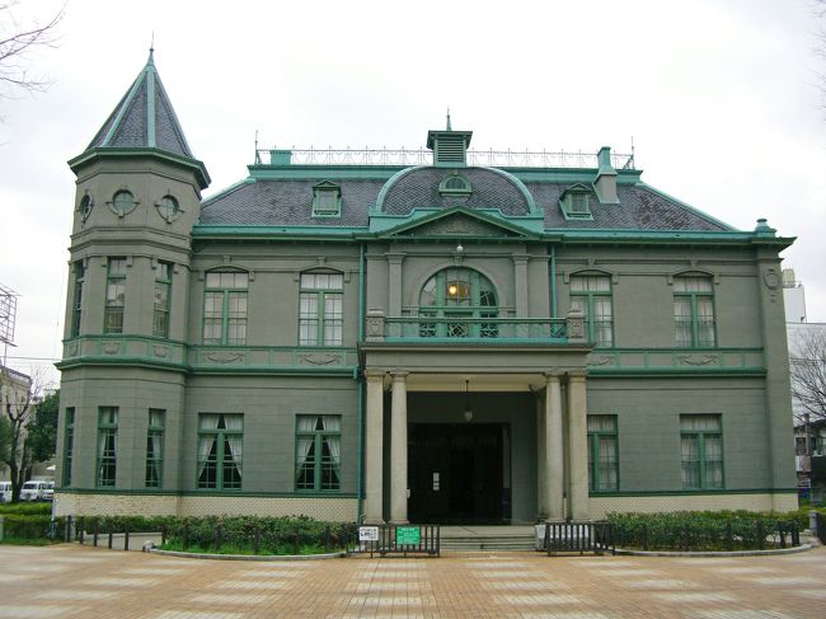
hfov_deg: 49.0
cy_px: 310
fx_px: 906
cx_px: 413
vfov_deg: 37.7
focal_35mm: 38
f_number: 2.8
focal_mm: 7.9
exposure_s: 1/160
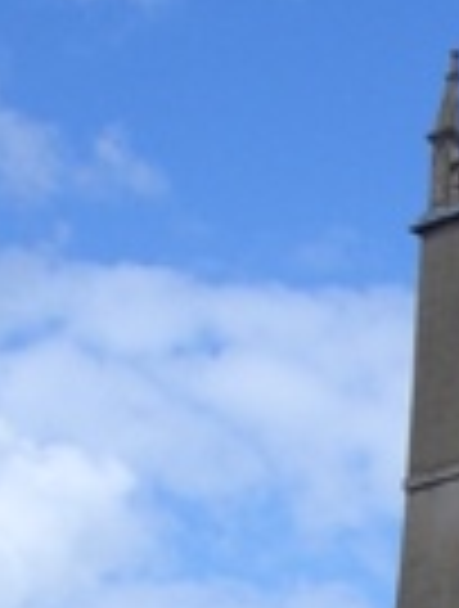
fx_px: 2516
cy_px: 691
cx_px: 889
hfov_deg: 9.8
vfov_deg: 13.5
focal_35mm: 143
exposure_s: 1/500
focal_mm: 5.8
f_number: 4.3
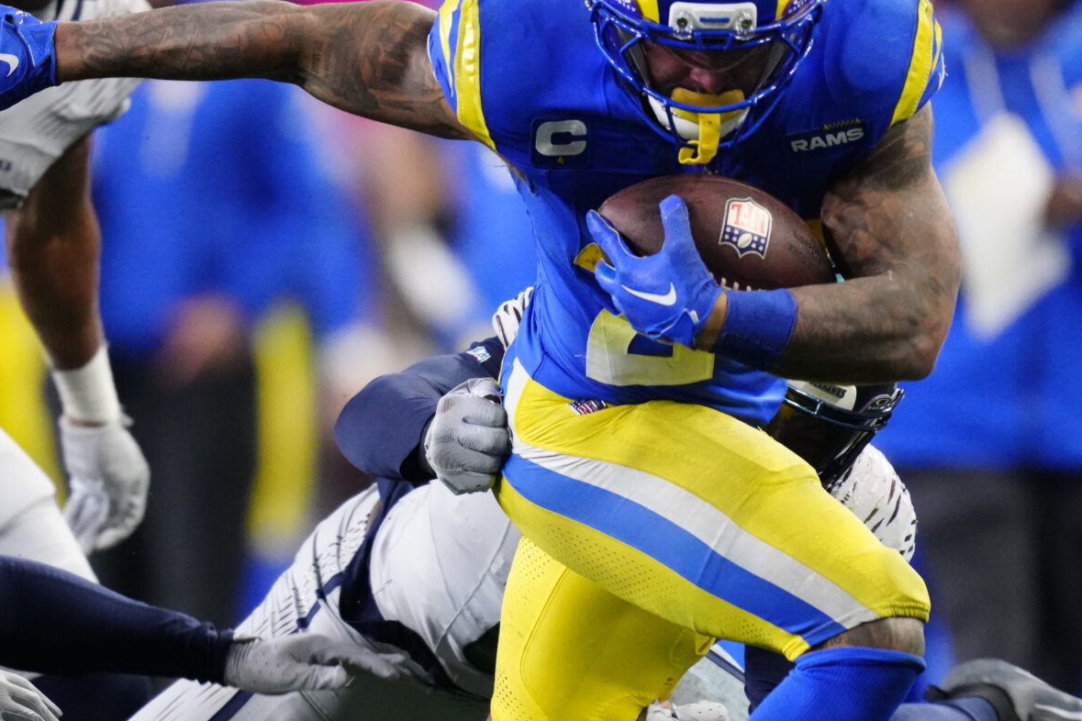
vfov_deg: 1.1
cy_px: 502
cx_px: 254
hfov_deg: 1.7
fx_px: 36545
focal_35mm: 1216
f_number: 4
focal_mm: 560
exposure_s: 1/1600
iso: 6400
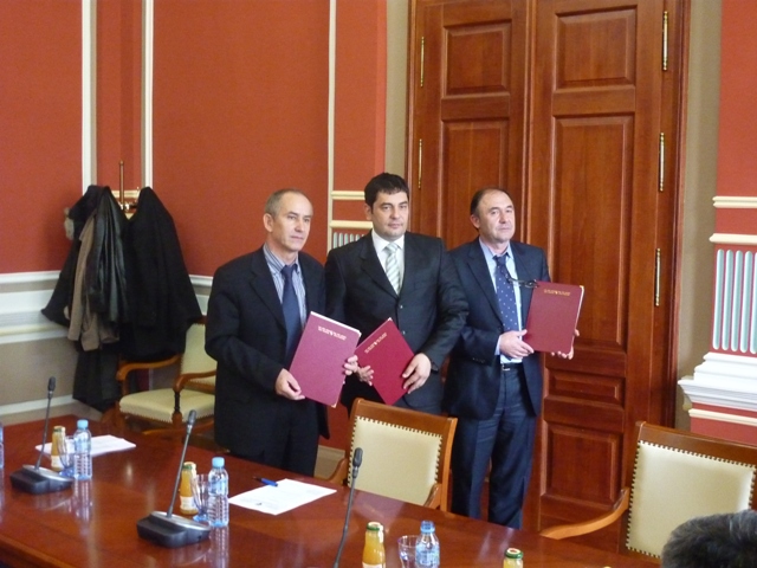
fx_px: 984
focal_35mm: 45
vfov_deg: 32.2
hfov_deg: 42.1
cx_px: 378
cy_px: 284
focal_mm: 7.4
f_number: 3.1
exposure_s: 1/15
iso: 800
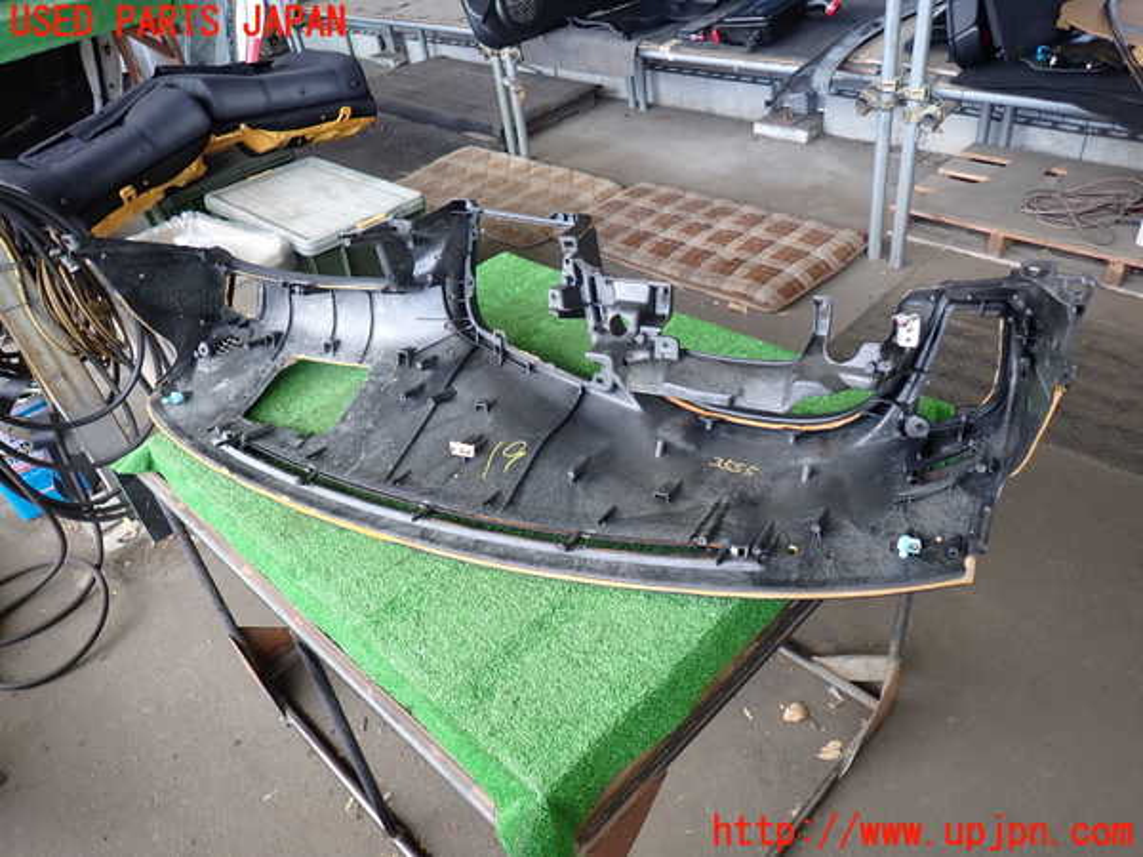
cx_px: 572
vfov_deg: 54.9
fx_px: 825
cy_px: 428
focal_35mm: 25
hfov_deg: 69.4
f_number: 2
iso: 125
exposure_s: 1/60
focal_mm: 4.5
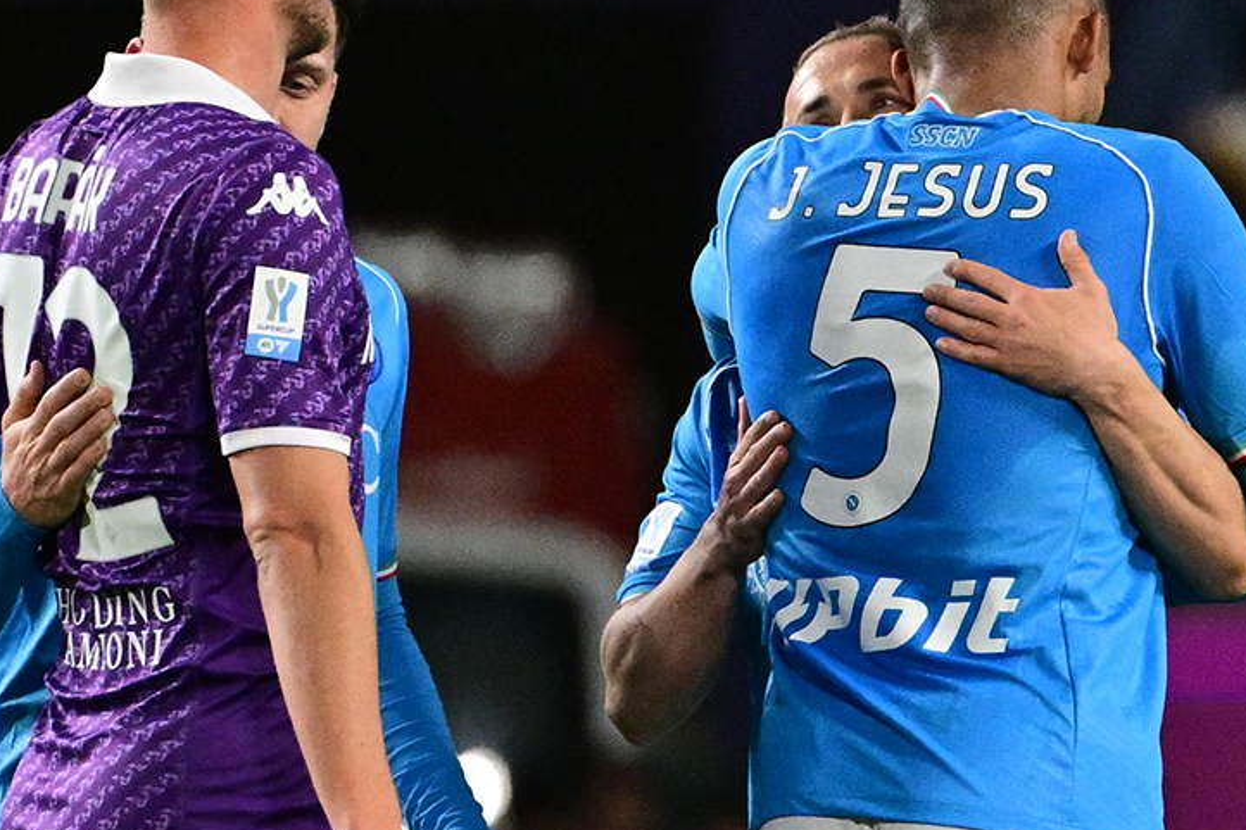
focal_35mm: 665
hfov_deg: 3.1
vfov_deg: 2.1
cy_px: 387
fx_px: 23010
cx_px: 526
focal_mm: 400
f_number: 4
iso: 5000
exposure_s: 1/1600
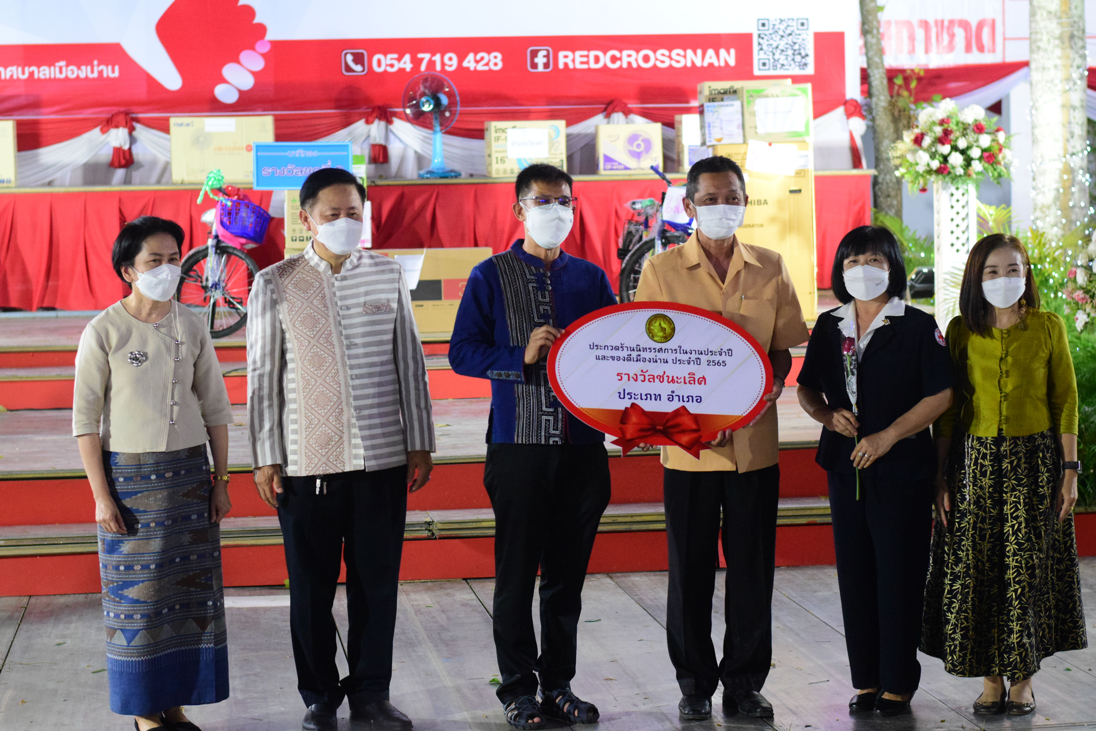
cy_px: 366
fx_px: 2284
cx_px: 548
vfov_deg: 18.2
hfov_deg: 27.0
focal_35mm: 75
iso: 3200
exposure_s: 1/250
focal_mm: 50
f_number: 3.2
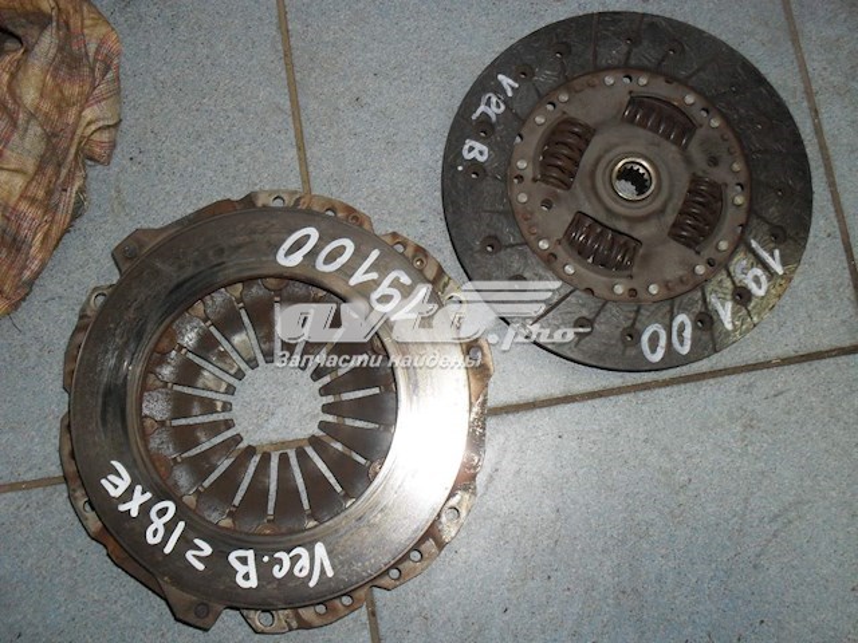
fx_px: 868
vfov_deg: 40.7
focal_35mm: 35
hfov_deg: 52.6
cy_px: 322
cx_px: 429
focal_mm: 6.3
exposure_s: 1/45
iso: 200
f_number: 3.2
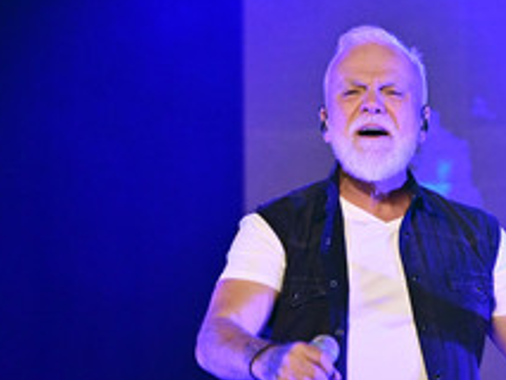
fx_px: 5953
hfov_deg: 4.9
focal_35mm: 407
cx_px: 367
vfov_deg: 3.7
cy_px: 306
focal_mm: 200
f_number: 3.2
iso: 6400
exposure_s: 1/500
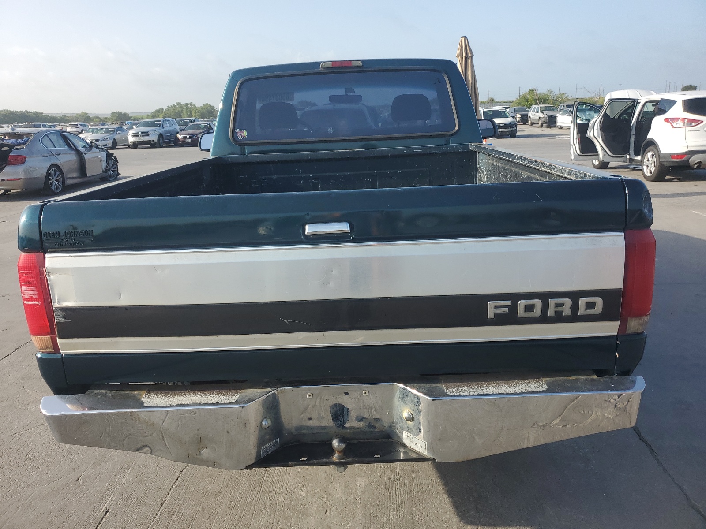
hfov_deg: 67.3
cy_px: 264
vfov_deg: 53.1
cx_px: 353
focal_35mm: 26
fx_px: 530
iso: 50
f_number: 1.5
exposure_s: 1/1429
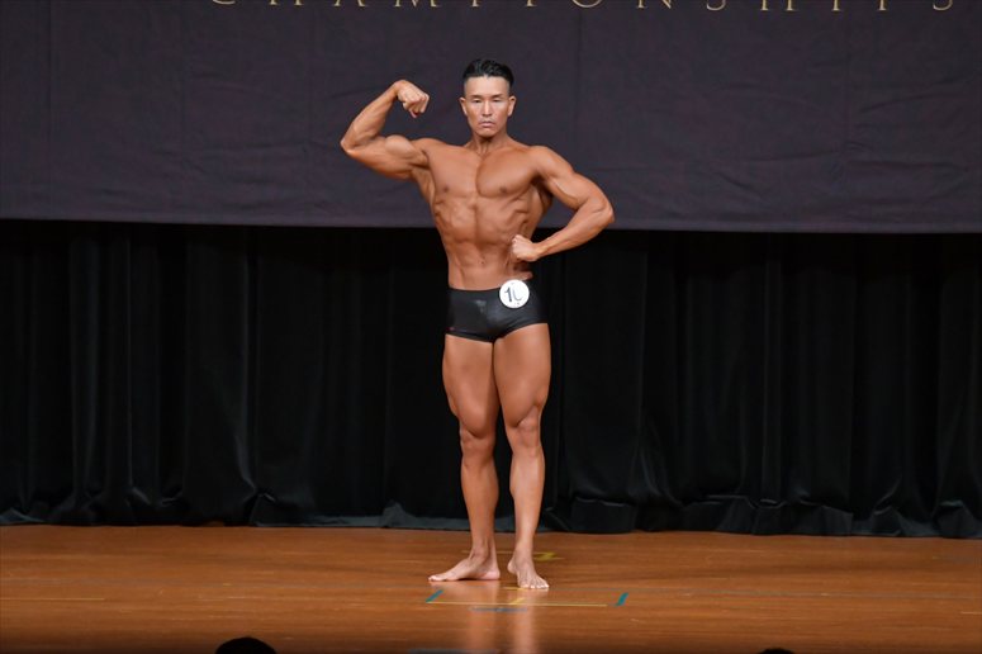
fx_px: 7362
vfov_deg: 5.1
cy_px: 327
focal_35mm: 270
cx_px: 491
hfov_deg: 7.6
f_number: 5.6
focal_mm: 180
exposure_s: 1/400
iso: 4000
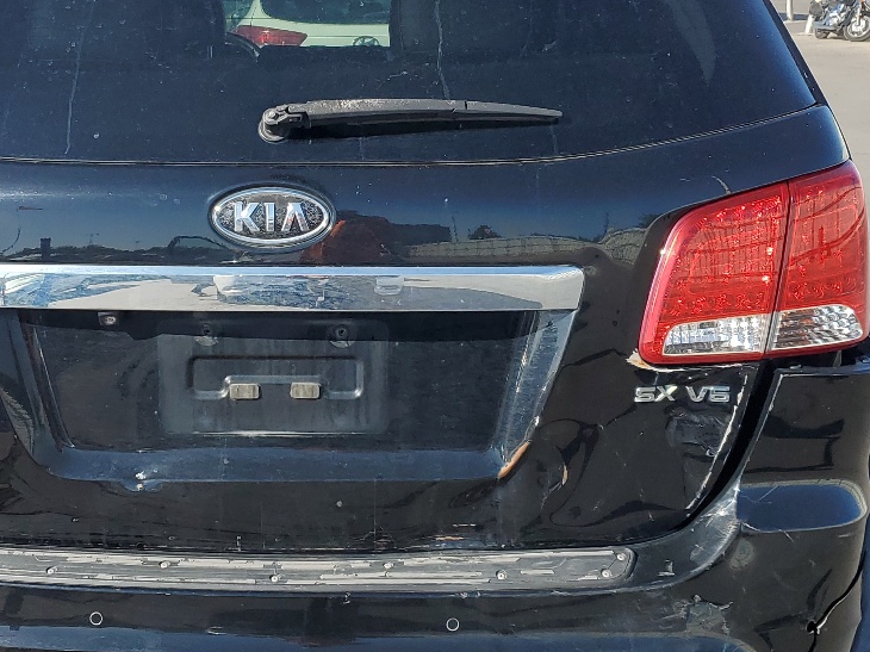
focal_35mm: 57
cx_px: 303
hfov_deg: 33.5
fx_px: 1432
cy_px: 288
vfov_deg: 25.6
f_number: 1.5
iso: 50
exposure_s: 1/2000
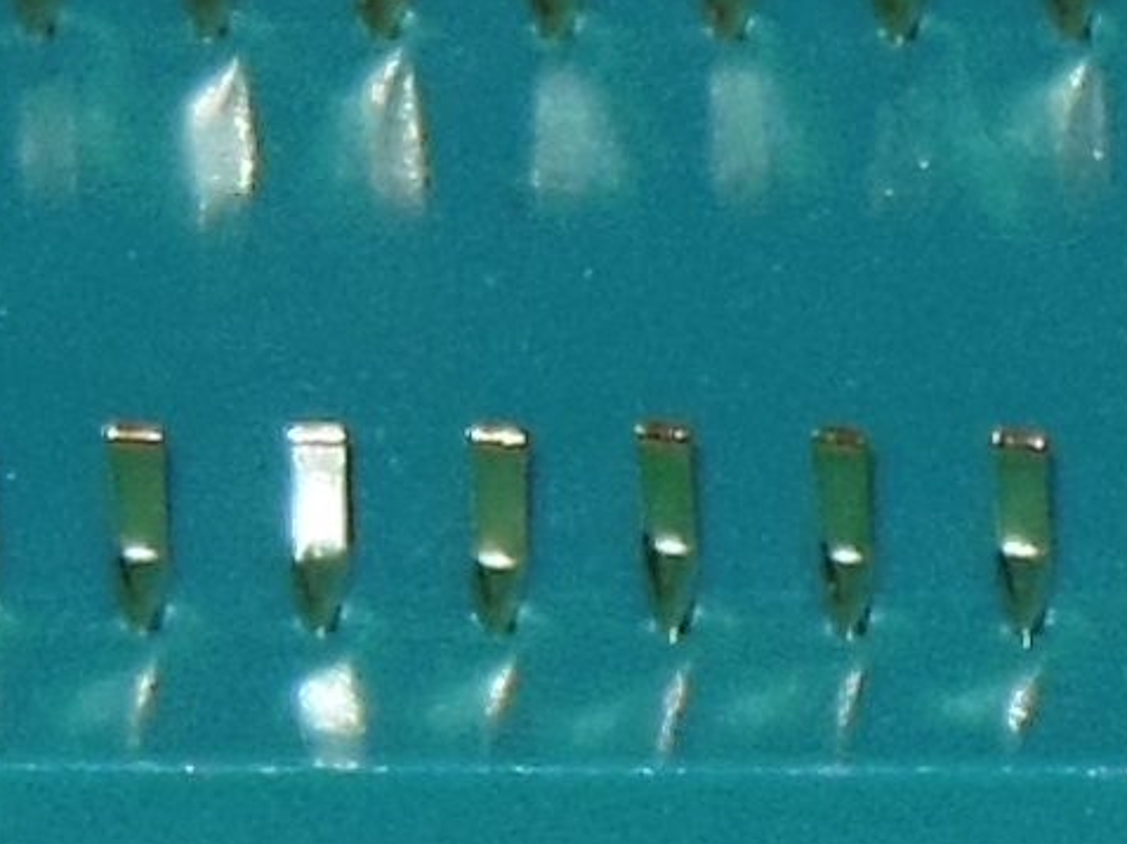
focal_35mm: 238
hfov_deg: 8.3
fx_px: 7745
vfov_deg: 6.2
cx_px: 45
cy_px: 594
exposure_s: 1/60
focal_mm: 19.7
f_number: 4.8
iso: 125
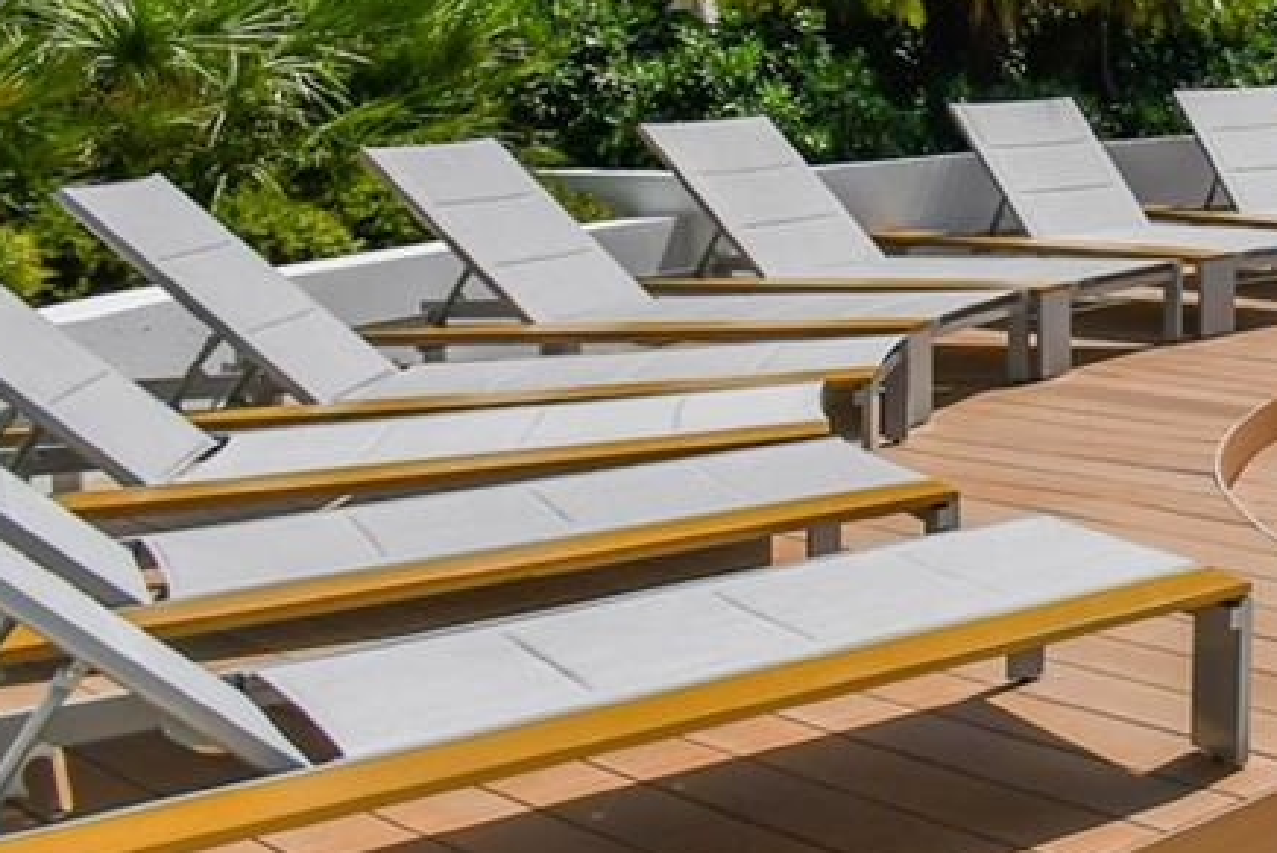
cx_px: 2162
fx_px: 1952
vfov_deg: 23.8
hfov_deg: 23.5
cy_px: 41
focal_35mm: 55
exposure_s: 1/1600
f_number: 7.1
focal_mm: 10
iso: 100
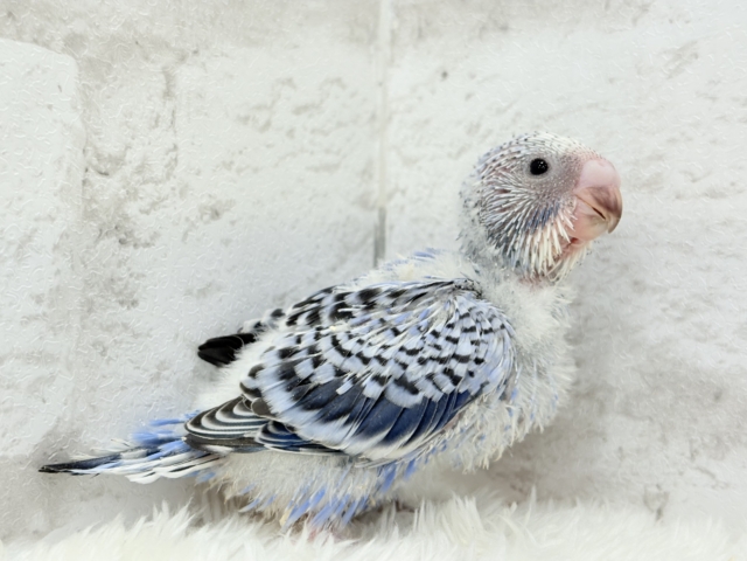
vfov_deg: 28.0
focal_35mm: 52
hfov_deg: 36.8
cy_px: 280
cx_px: 374
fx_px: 1122
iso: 100
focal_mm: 5.96
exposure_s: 1/100
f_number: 1.6
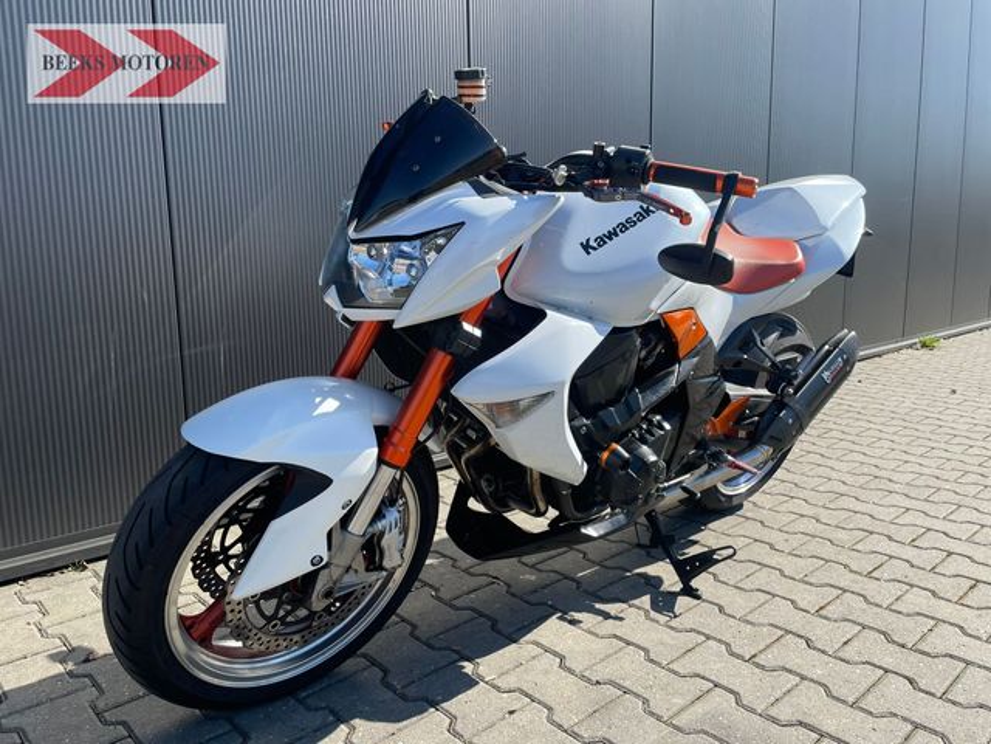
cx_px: 496
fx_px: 744
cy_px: 372
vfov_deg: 53.1
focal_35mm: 26
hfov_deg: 67.3
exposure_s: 1/1795
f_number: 1.6
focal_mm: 4.2
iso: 32
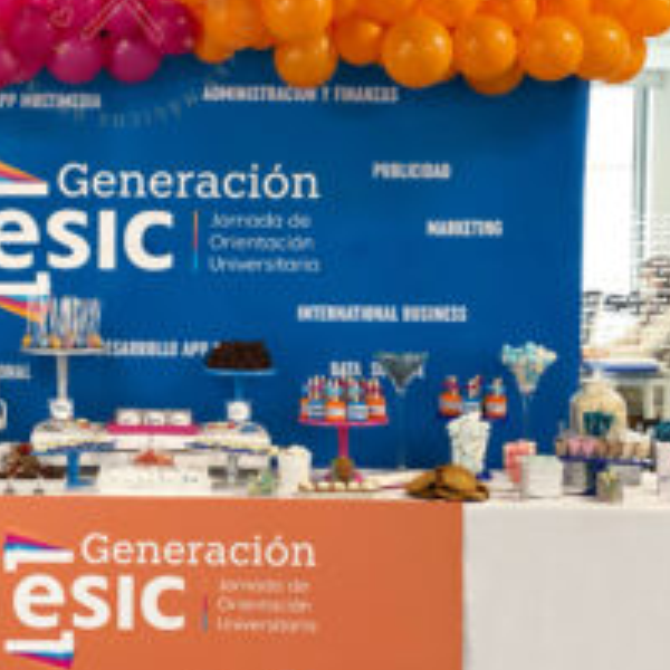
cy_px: 288
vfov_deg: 19.9
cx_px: 119
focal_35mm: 87
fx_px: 1905
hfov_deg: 19.7
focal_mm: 6
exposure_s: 1/33
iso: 125
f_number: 2
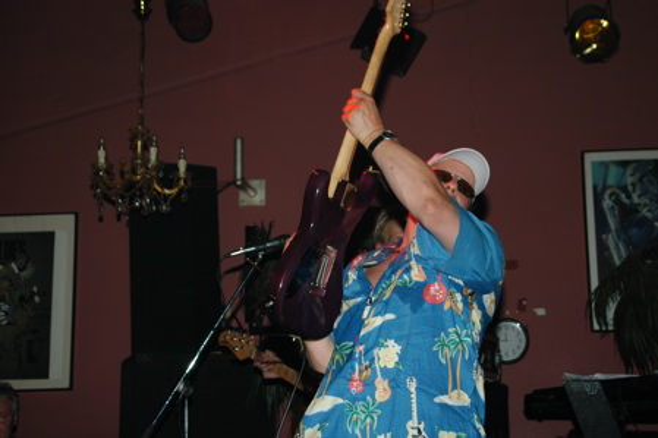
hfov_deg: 31.9
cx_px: 329
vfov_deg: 21.6
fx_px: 1151
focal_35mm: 63
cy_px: 219
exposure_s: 1/60
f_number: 5.6
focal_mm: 42
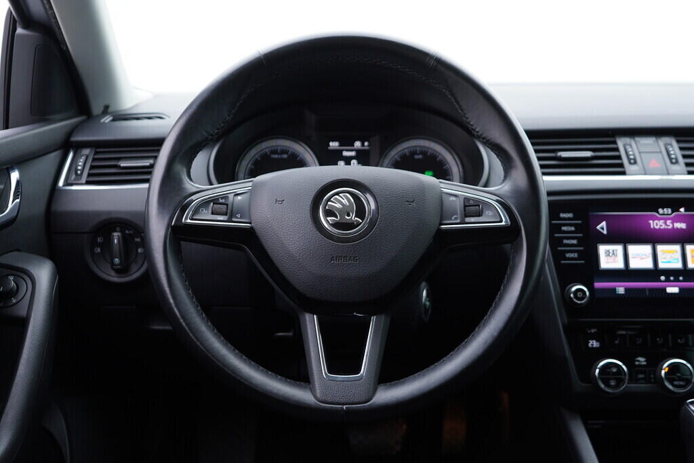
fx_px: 694
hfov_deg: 53.1
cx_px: 347
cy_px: 232
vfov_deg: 36.9
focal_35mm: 36
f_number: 2.8
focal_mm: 24
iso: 160
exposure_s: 1/40
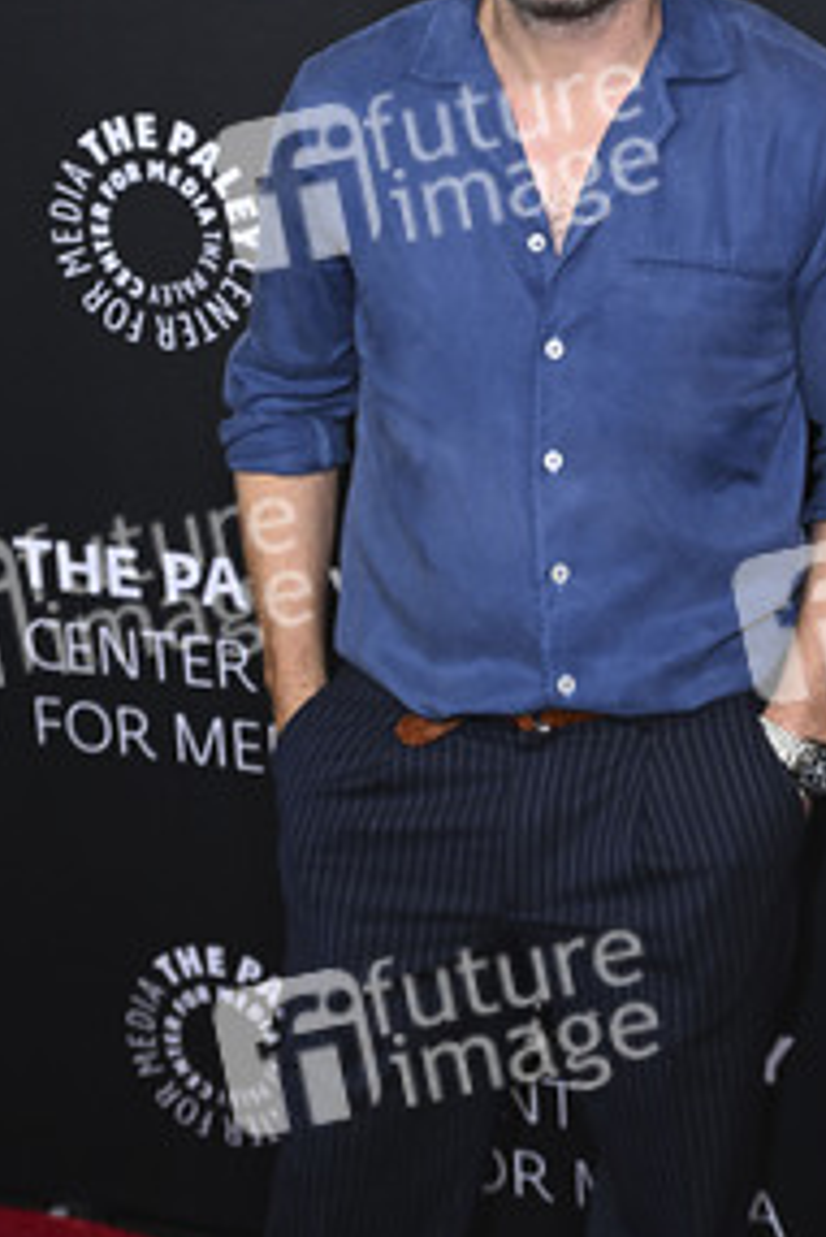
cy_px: 385
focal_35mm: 67
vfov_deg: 29.8
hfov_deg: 20.3
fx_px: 2303
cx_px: 562
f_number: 5.6
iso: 1250
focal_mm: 48
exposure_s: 1/200
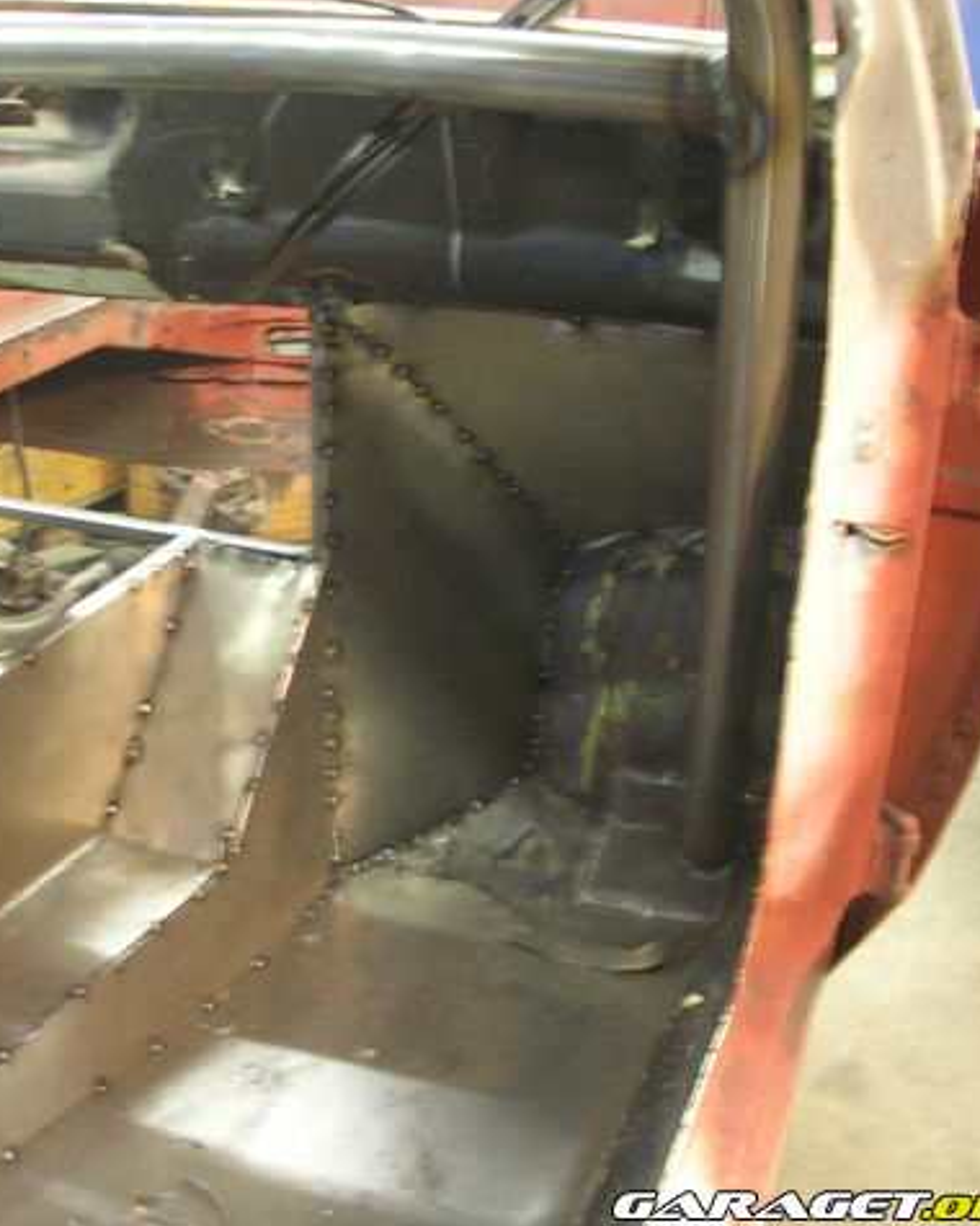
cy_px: 612
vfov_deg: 40.3
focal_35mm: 46
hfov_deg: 32.1
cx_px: 230
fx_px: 1668
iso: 200
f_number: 3
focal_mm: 5.8
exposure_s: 1/1.9
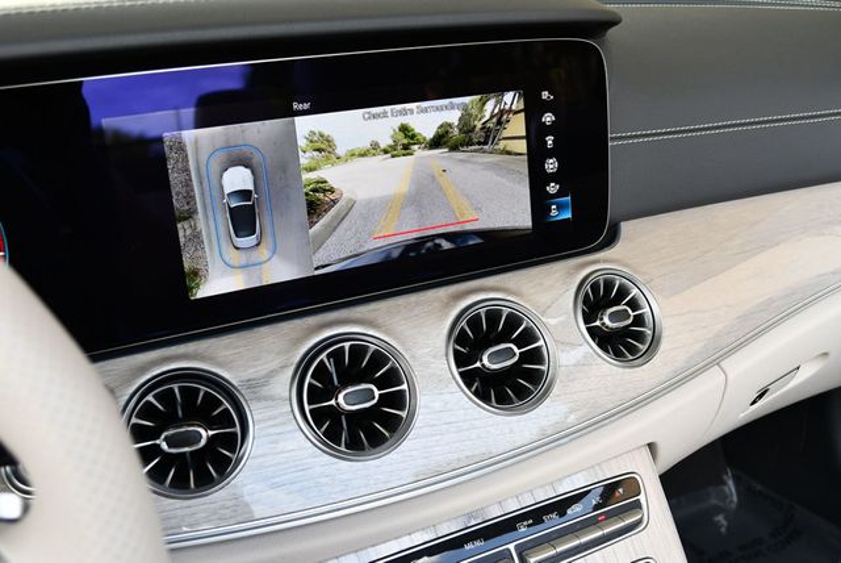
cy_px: 282
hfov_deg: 53.1
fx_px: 842
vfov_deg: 36.9
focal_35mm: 36
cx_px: 420
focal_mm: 18
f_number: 4
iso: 400
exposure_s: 1/250
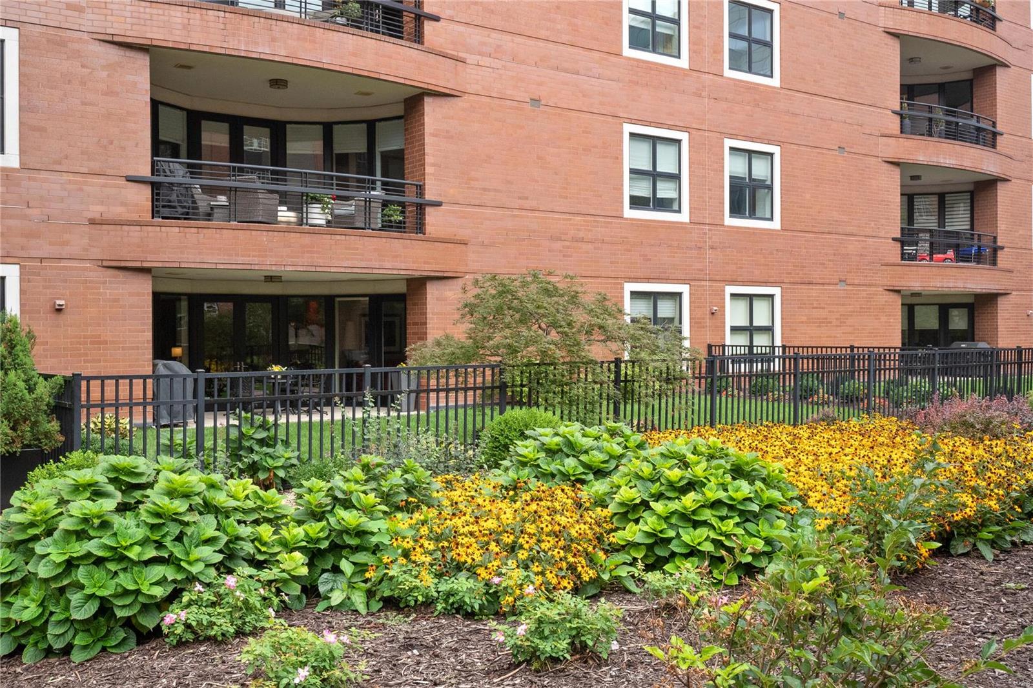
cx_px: 516
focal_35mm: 36
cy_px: 344
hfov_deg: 53.1
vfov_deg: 36.9
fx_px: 1033
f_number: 8
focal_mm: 18
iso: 400
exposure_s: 1/160
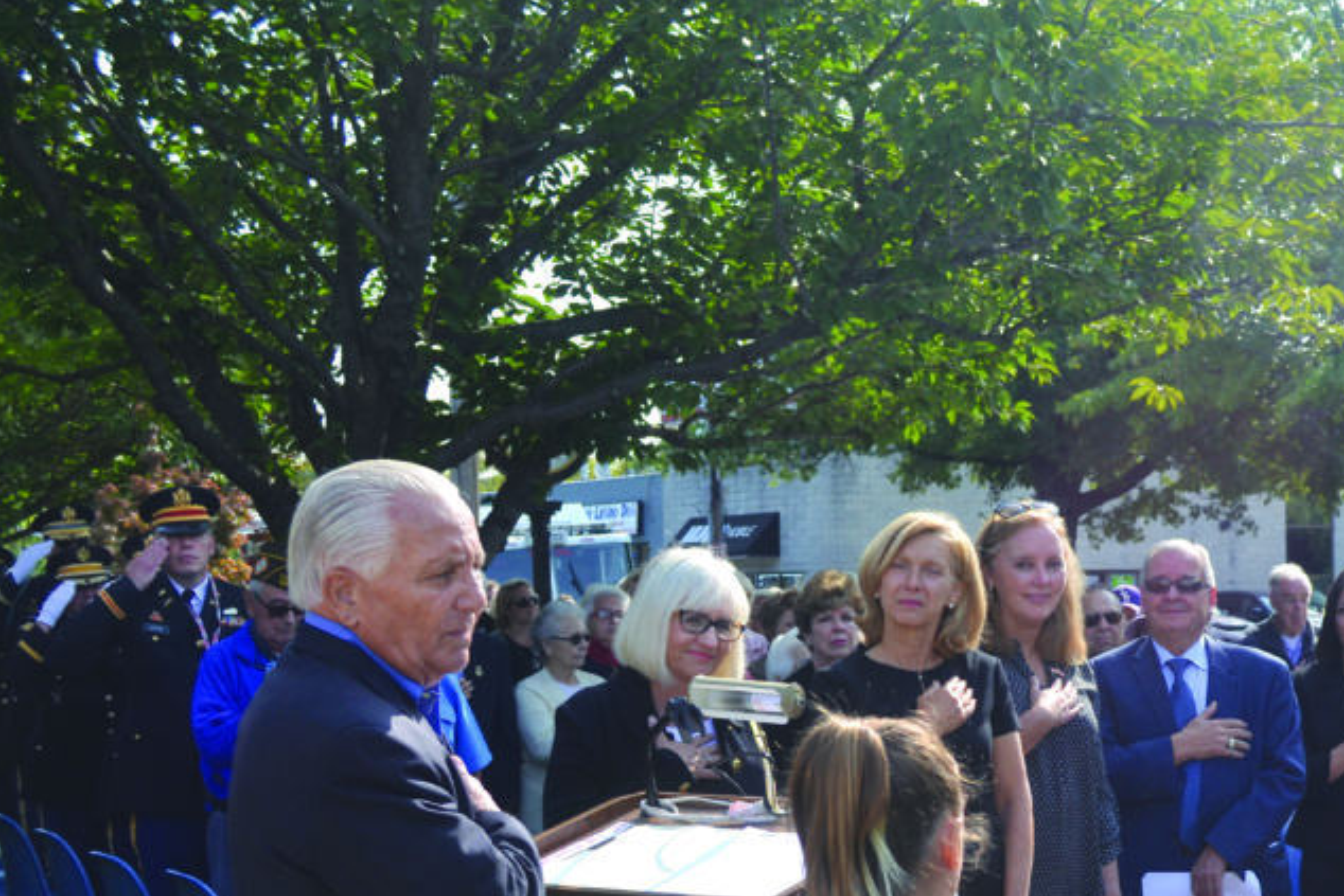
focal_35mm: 63
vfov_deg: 21.3
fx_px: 2352
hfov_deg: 31.2
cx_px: 1051
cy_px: 721
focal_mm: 26
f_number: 6.3
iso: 100
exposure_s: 1/160
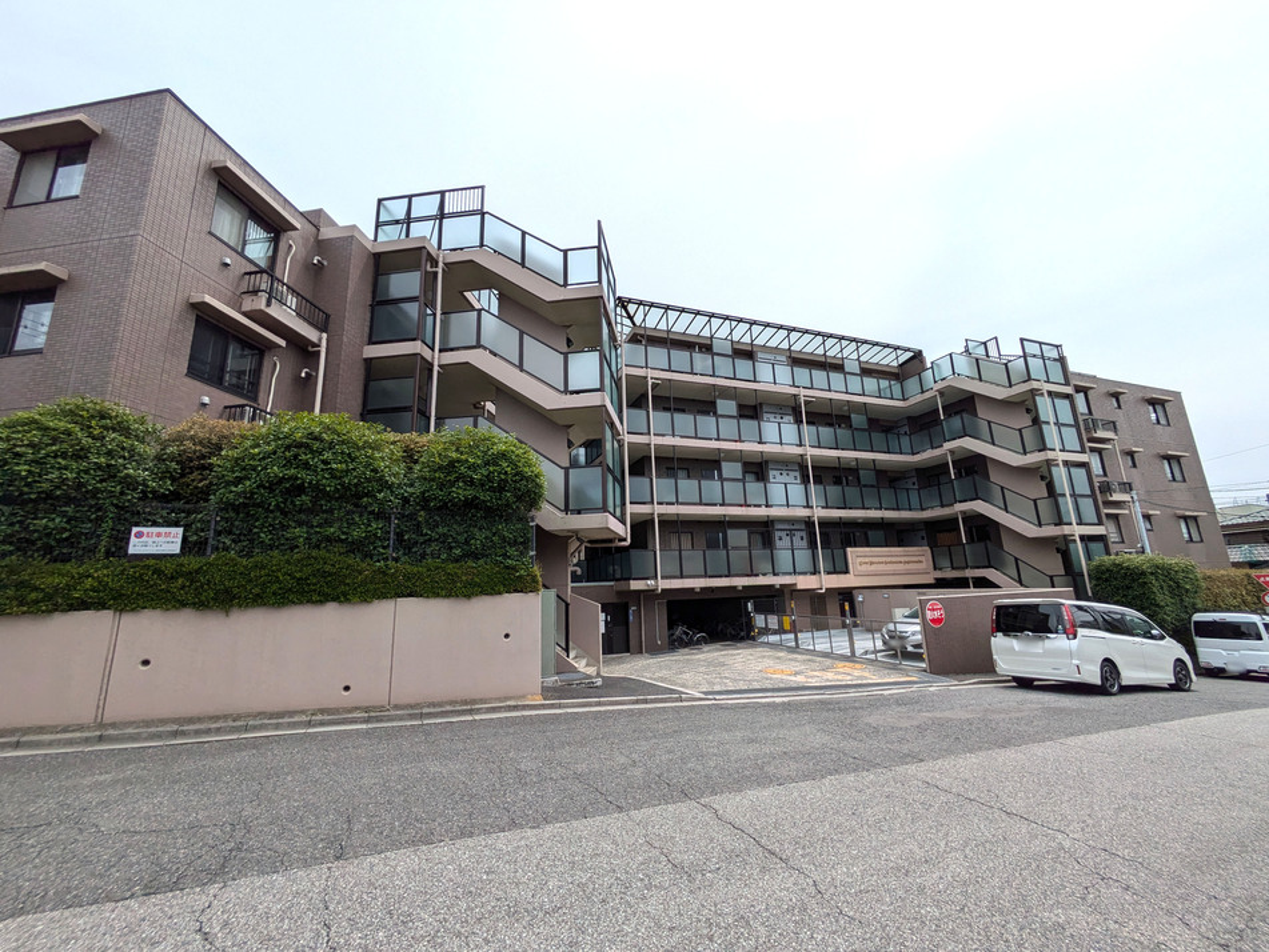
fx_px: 513
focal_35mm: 14
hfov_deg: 102.0
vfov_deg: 85.7
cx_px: 634
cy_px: 476
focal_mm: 1.83
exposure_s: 1/3106
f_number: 2.2
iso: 50
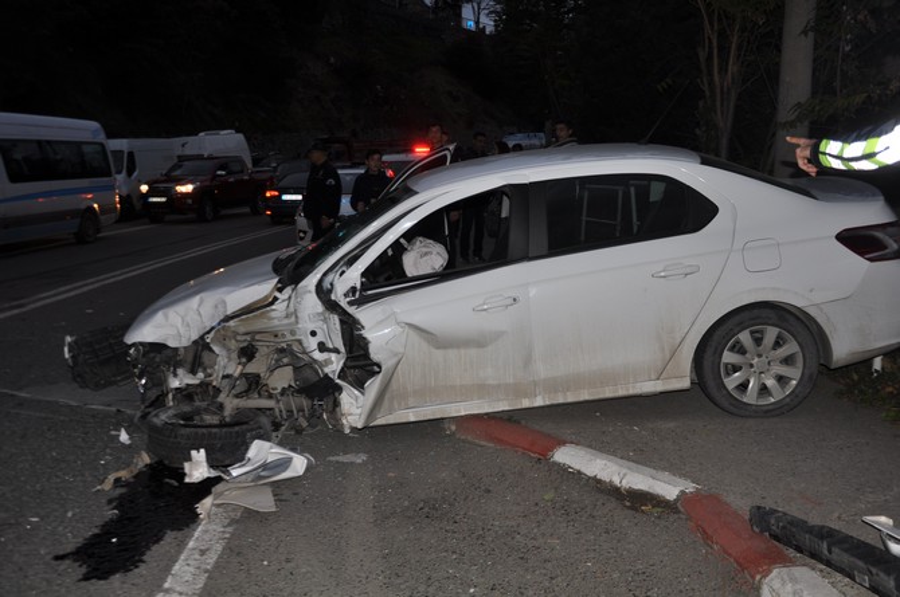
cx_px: 450
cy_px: 298
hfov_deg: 53.2
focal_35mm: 36
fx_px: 899
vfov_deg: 36.8
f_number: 3.8
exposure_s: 1/60
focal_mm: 24
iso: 200
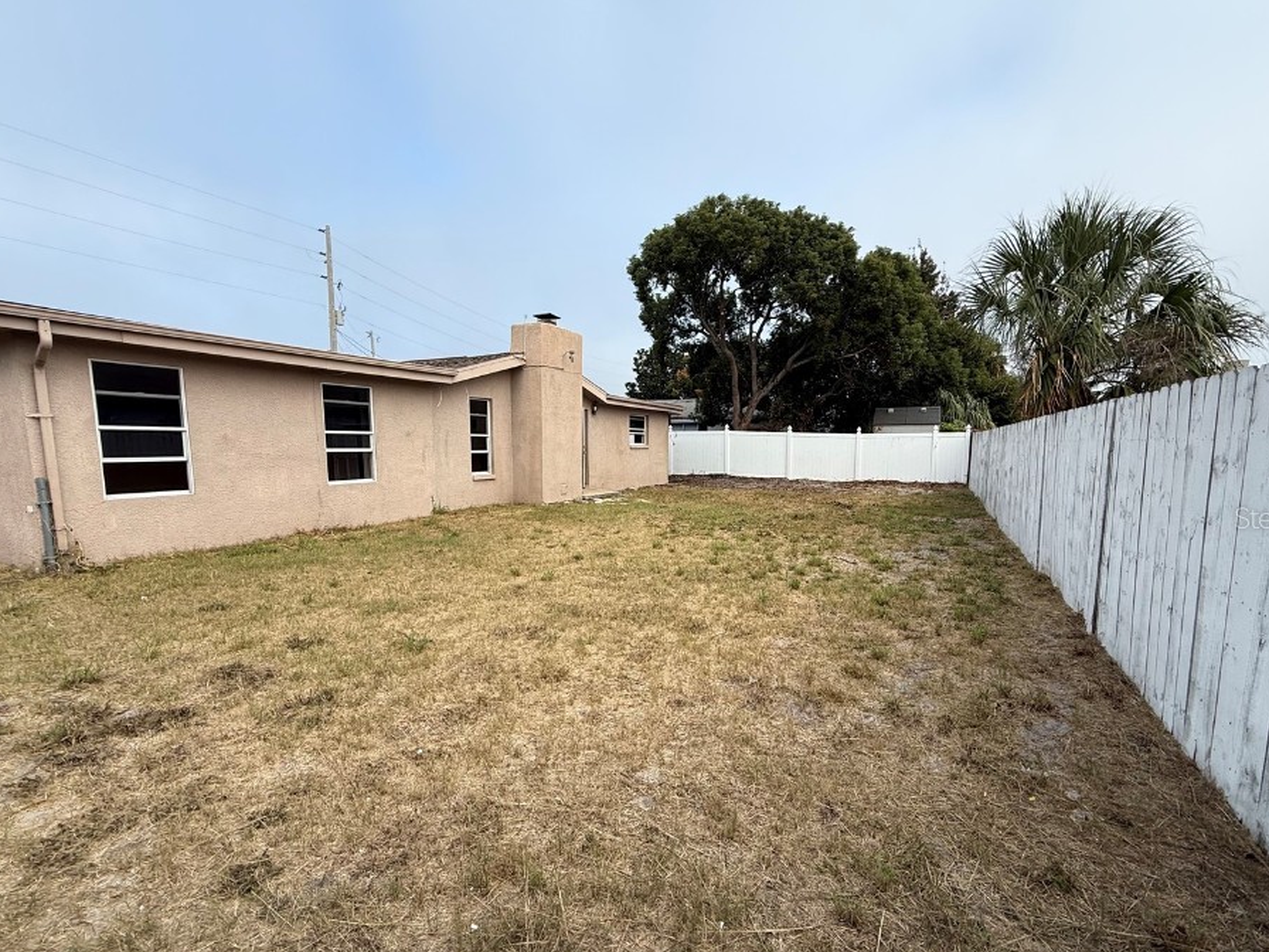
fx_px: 587
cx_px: 643
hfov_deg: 94.5
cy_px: 517
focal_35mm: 16
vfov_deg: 77.9
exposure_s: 1/717
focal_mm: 2.22
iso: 50
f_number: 2.2
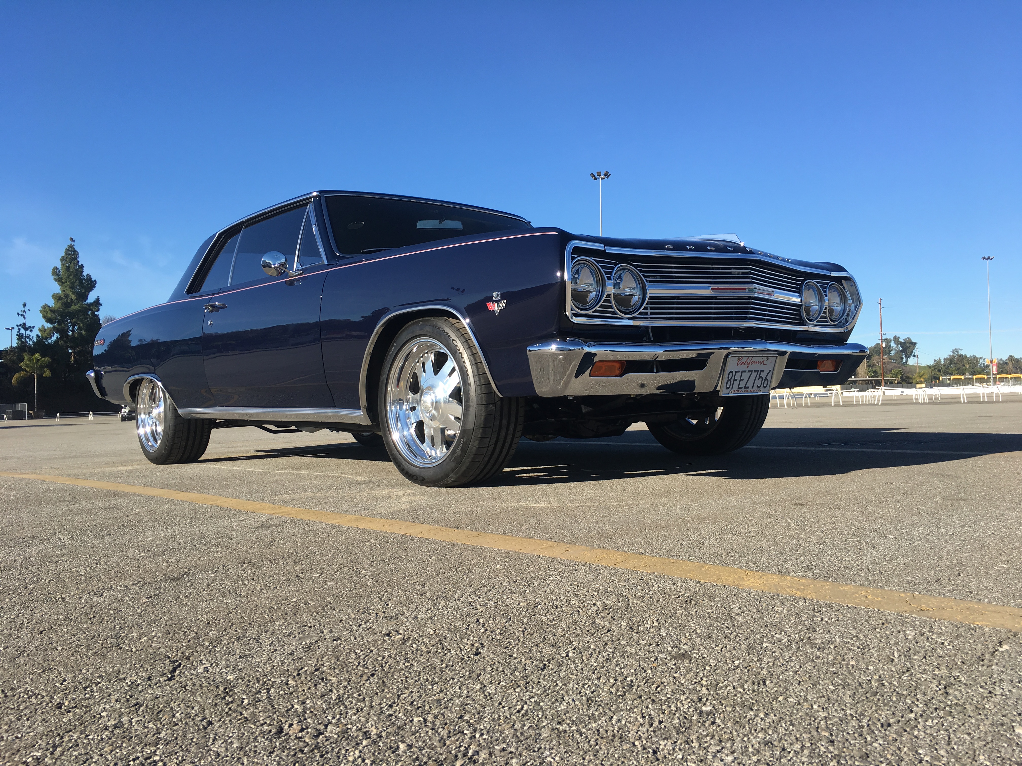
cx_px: 511
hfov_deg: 61.7
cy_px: 383
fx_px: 856
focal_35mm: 29
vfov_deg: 48.2
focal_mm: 4.15
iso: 25
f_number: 2.2
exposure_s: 1/1054
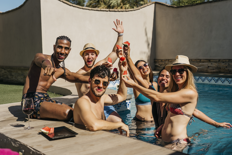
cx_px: 116
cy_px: 78
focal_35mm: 50
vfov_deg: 27.0
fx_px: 322
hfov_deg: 39.6
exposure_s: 1/8000
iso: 250
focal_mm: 50
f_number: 2.8
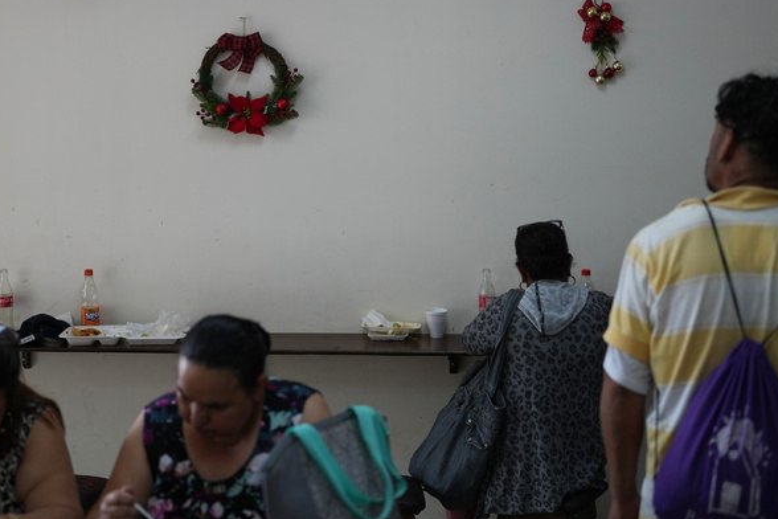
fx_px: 1318
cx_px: 327
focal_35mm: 61
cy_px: 160
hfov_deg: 32.8
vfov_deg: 22.1
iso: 320
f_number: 1.4
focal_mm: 35
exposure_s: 1/500
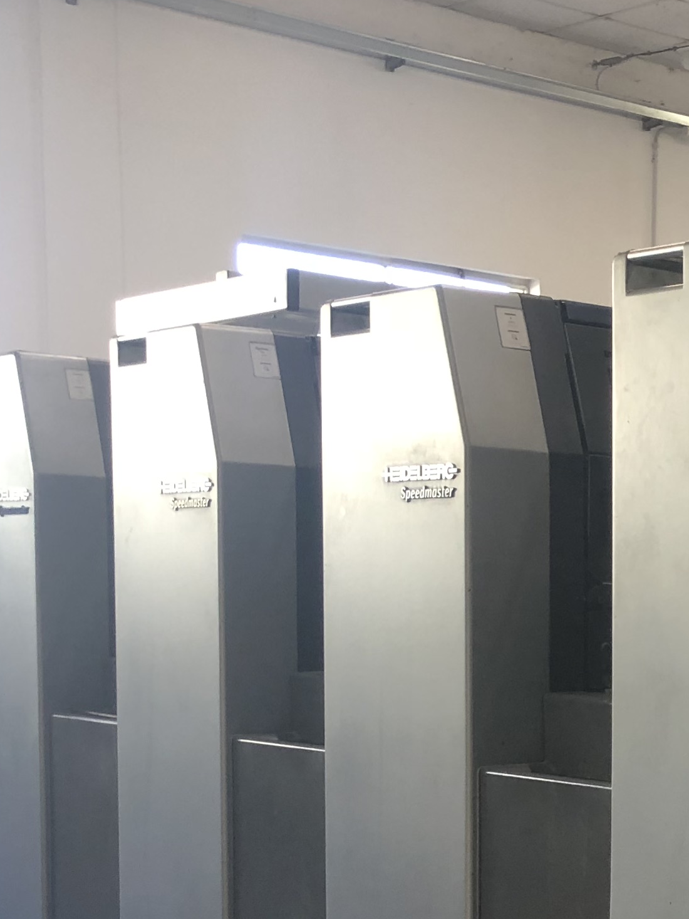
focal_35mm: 77
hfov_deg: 17.4
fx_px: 2043
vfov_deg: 24.6
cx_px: 1013
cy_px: 838
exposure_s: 1/33
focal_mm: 4
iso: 25
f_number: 1.8
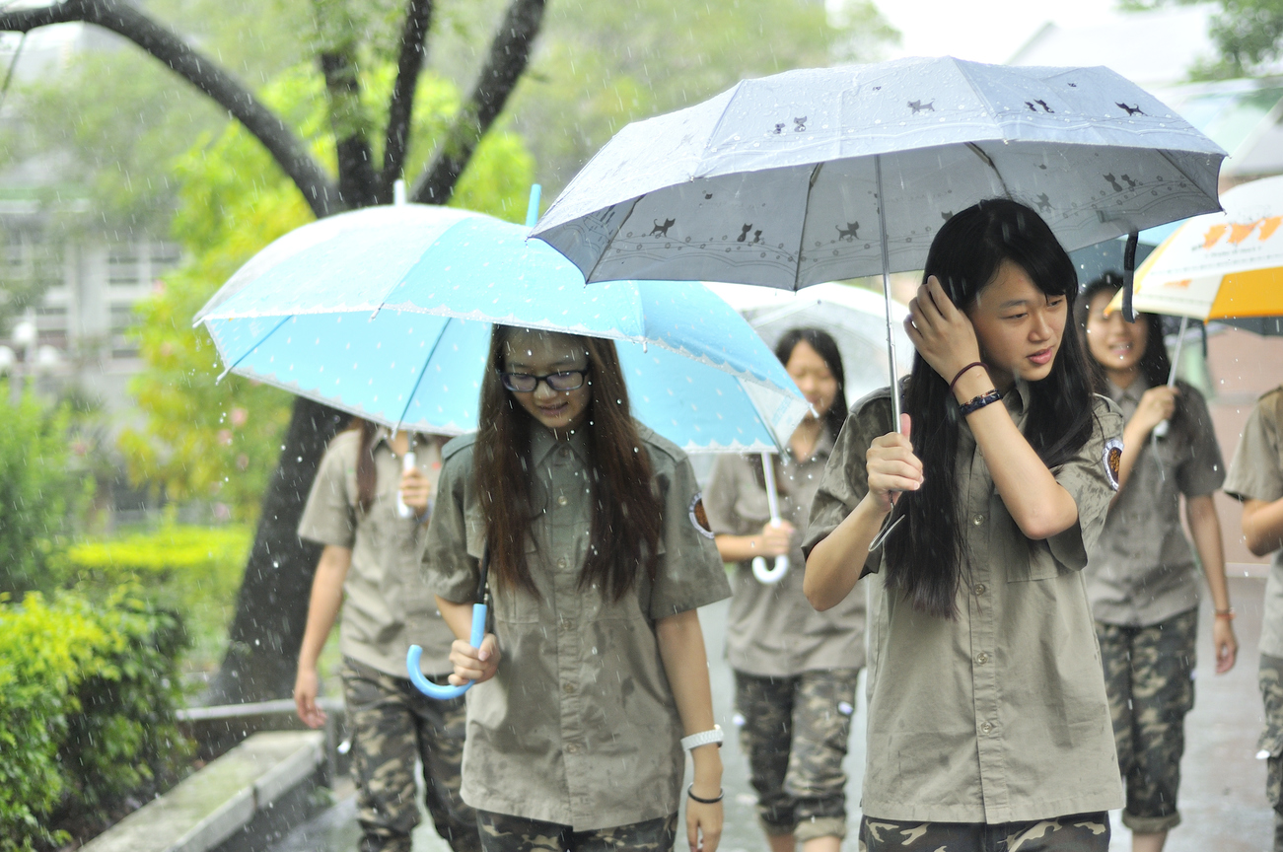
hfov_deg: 27.0
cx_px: 642
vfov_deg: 18.1
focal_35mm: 75
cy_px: 426
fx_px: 2670
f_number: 1.8
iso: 250
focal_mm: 50
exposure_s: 1/500
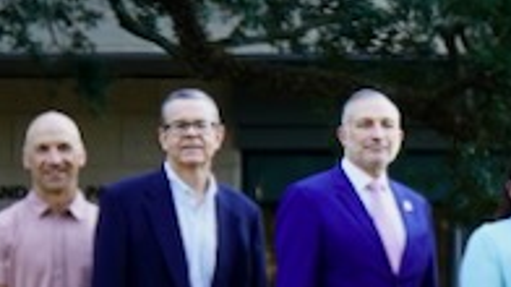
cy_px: 211
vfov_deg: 4.9
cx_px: 1246
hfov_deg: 8.1
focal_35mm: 246
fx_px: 3331
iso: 100
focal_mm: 36
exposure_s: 1/60
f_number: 4.5
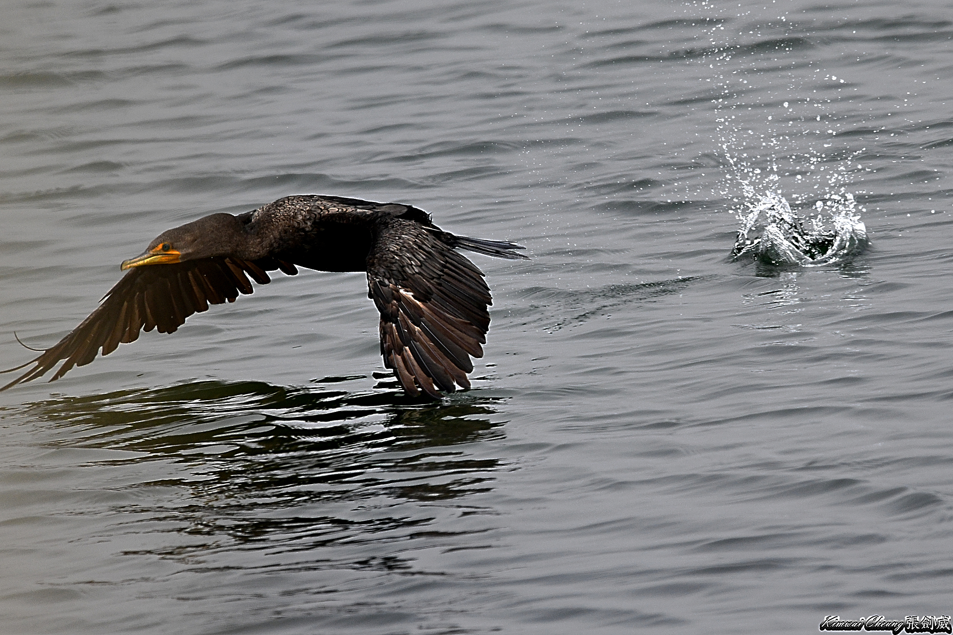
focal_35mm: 551
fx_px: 14585
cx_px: 476
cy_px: 317
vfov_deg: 2.5
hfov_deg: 3.7
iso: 500
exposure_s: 1/4000
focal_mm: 550
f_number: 8
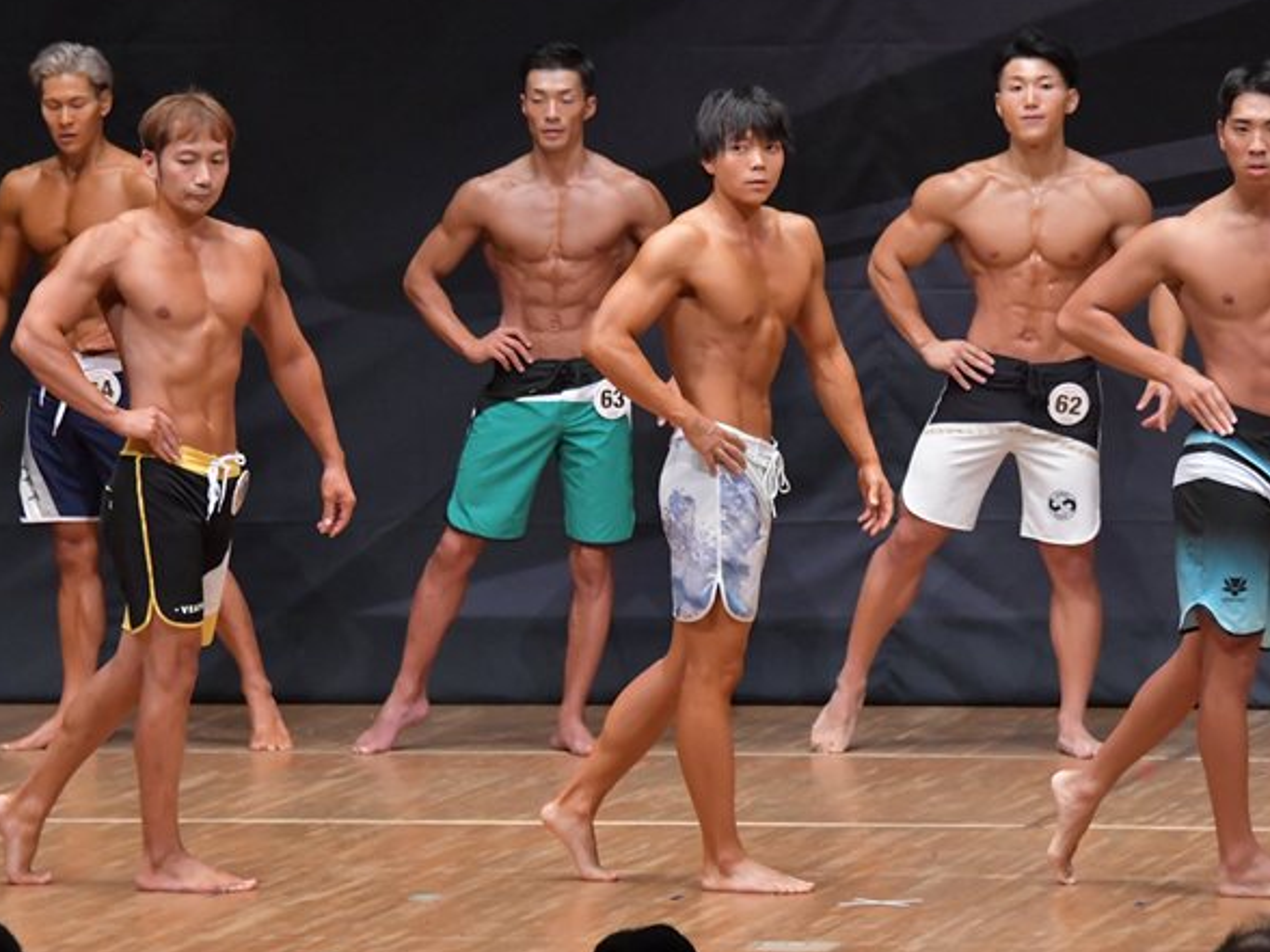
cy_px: 421
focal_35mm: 304
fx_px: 11153
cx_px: 692
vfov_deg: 4.9
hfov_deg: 6.5
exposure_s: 1/400
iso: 6400
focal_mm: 160
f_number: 5.6
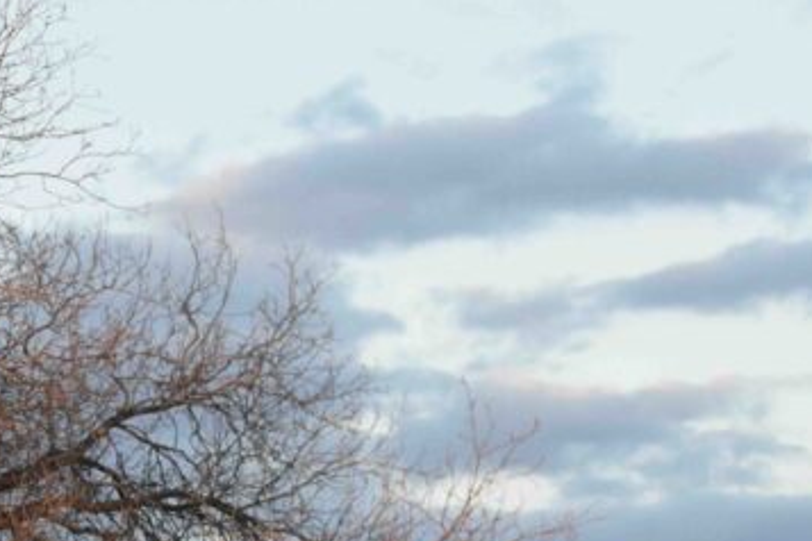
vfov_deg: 9.0
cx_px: -321
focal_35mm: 150
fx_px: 3393
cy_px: 588
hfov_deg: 13.1
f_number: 3.5
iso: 1600
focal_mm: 35
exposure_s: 1/1250
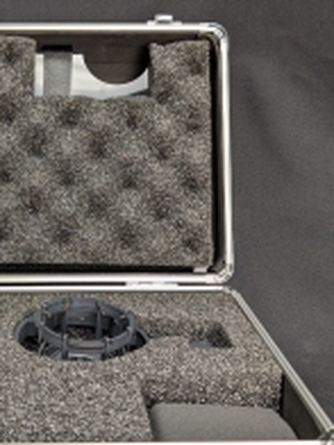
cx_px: 53
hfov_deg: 28.8
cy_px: 227
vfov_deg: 38.9
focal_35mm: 49
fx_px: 630
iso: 32
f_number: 1.68
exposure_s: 1/25.4
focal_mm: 6.9
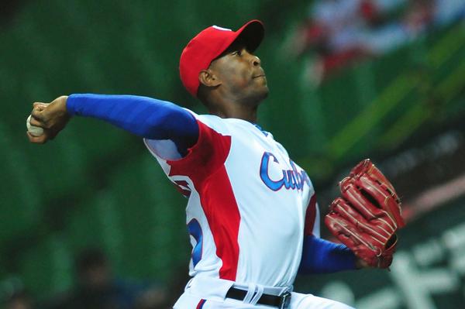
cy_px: 154
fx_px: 5808
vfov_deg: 3.0
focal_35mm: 450
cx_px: 232
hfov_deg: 4.6
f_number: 3.2
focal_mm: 300
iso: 2000
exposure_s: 1/1600
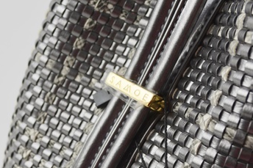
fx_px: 533
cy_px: 118
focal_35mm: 76
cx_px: 87
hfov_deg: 26.6
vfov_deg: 17.9
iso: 200
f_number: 5.6
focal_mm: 29
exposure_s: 1/125
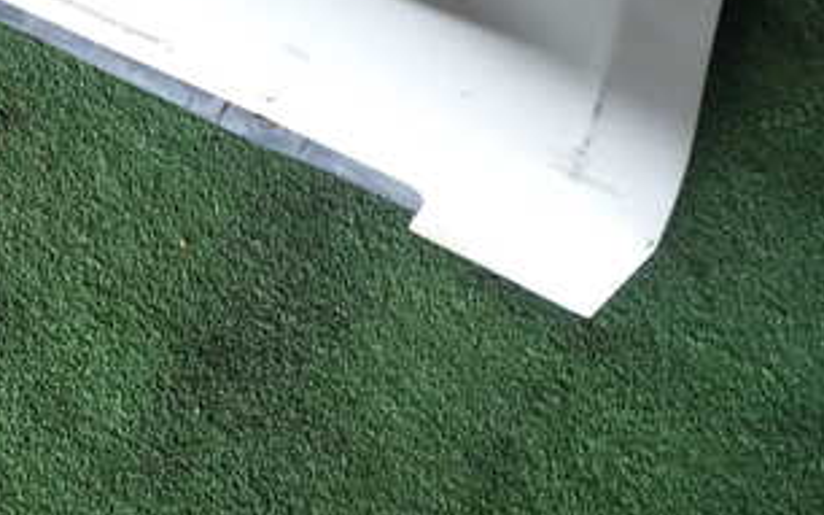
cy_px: 3
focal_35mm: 52
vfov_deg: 23.8
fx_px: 1167
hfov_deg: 35.9
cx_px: 40
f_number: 2.8
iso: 100
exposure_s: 1/100
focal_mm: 4.5
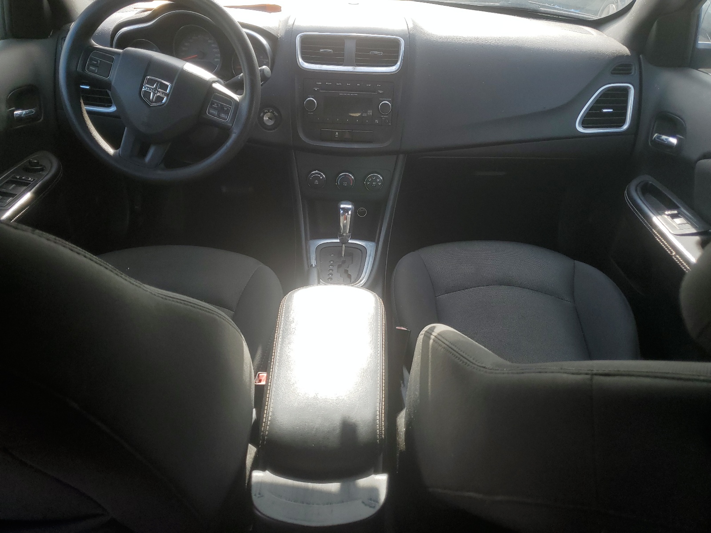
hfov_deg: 67.3
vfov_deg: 53.1
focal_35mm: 26
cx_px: 356
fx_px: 534
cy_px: 266
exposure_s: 1/588
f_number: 1.5
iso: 50
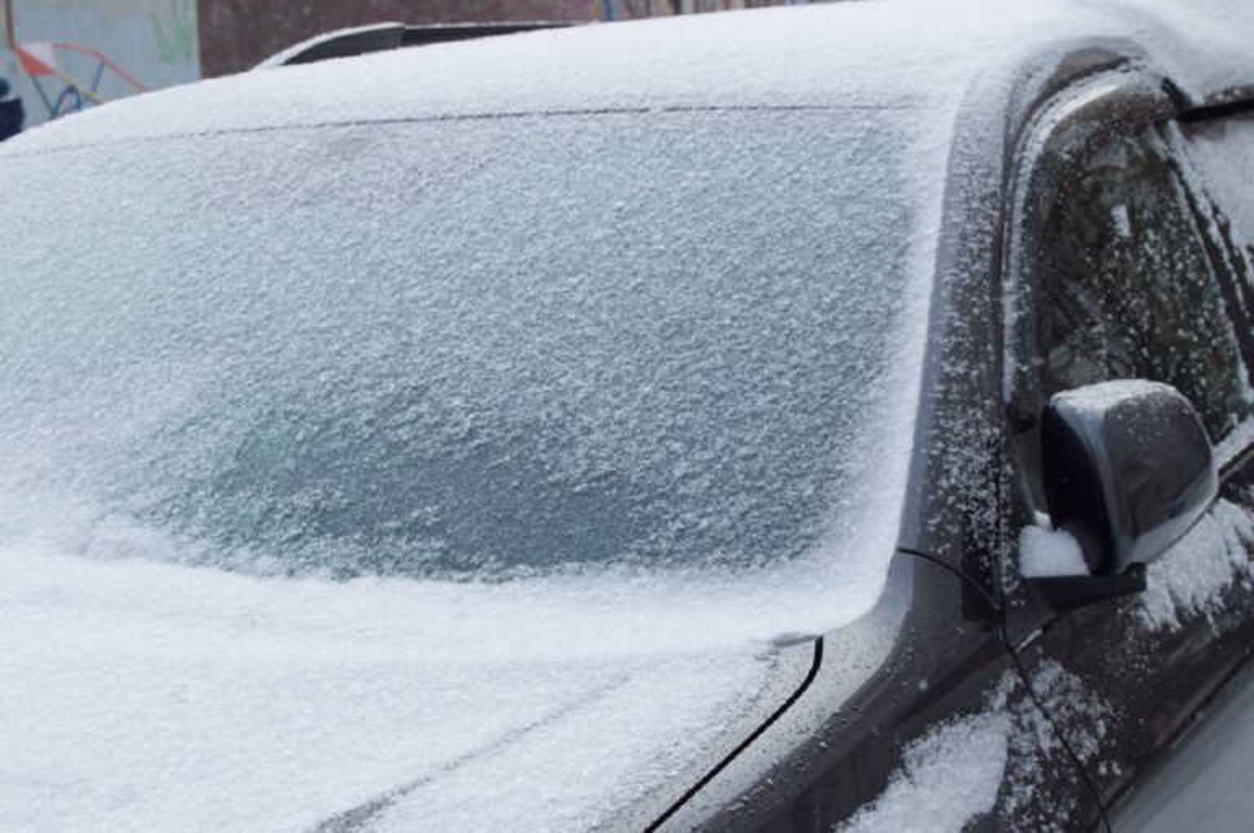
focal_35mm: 78
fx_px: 2714
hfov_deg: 26.0
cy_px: 416
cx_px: 627
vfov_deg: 17.4
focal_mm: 52
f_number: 9
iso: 200
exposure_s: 1/160
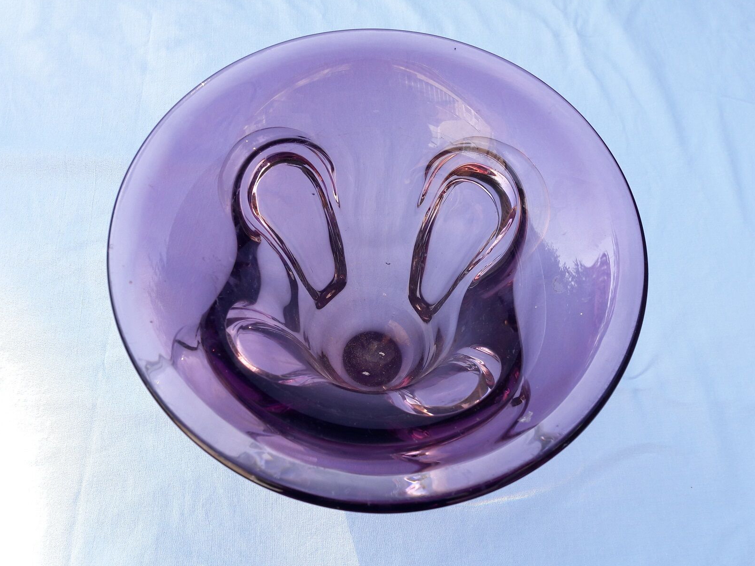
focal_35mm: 29
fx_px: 632
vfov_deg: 48.2
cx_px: 373
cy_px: 287
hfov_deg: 61.7
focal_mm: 3.7
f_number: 1.9
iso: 40
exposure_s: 1/358
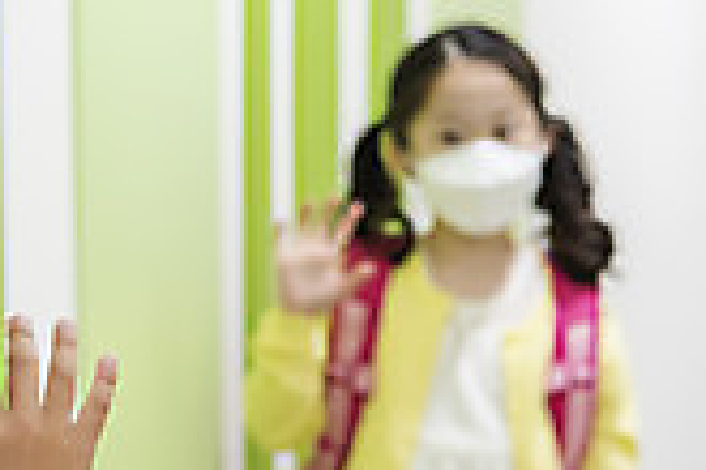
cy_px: 410
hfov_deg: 14.0
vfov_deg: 9.4
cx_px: 41
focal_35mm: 145
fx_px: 2843
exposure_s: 1/80
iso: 800
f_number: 2.8
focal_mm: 40
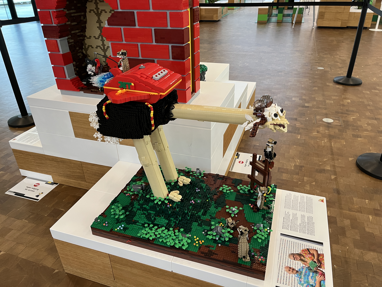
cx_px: 191
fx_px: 287
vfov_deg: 53.1
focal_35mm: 26
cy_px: 144
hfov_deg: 67.3
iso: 160
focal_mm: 5.1
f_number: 1.6
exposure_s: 1/60
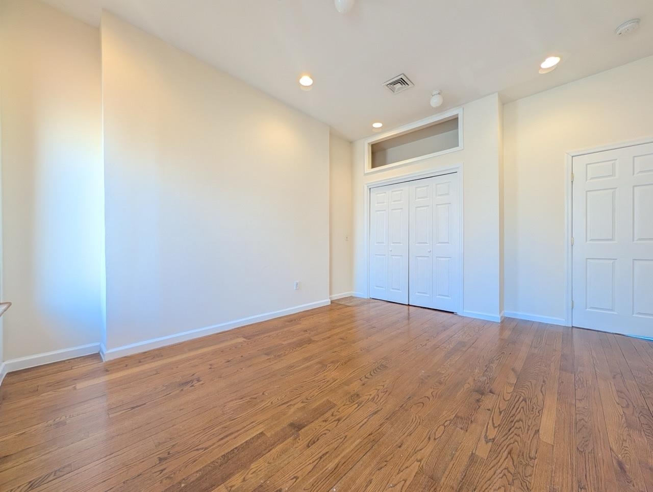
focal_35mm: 12
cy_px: 246
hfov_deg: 110.5
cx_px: 326
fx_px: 227
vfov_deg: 94.6
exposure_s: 1/60
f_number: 1.7
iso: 51
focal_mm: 2.02
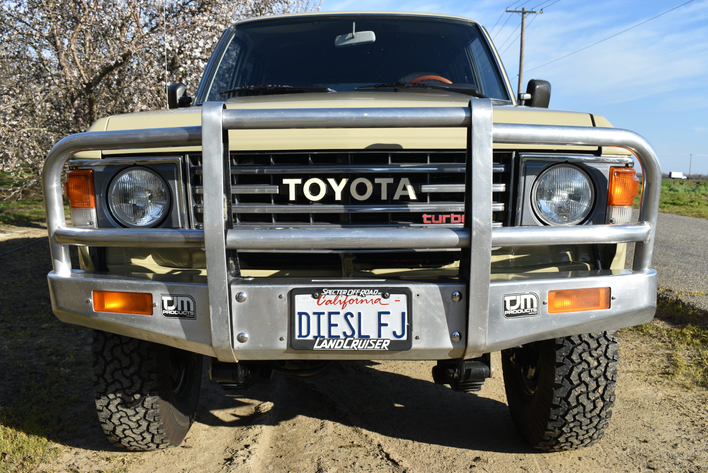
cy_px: 236
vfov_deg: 36.9
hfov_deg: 53.1
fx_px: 708
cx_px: 354
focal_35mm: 36
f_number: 8
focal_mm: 24
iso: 200
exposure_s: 1/500
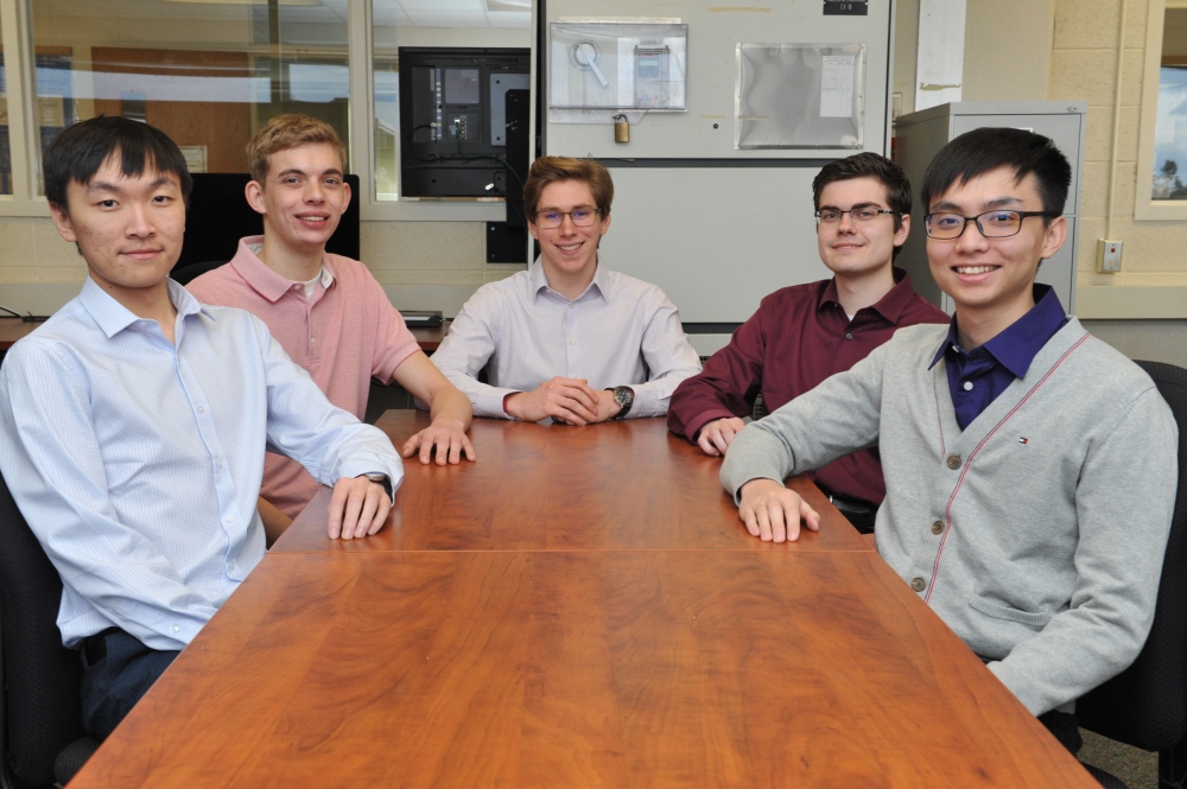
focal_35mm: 44
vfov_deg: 30.5
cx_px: 594
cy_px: 394
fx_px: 1450
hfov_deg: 44.5
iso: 1600
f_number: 9
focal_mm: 44
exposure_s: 1/60
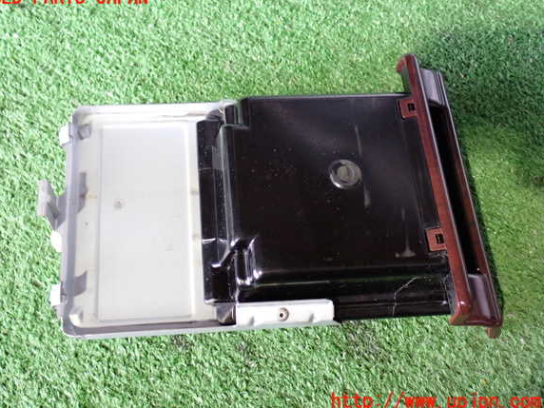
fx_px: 676
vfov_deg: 33.6
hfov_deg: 43.8
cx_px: 261
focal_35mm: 43
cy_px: 200
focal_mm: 7.31
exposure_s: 1/25
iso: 800
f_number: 2.8
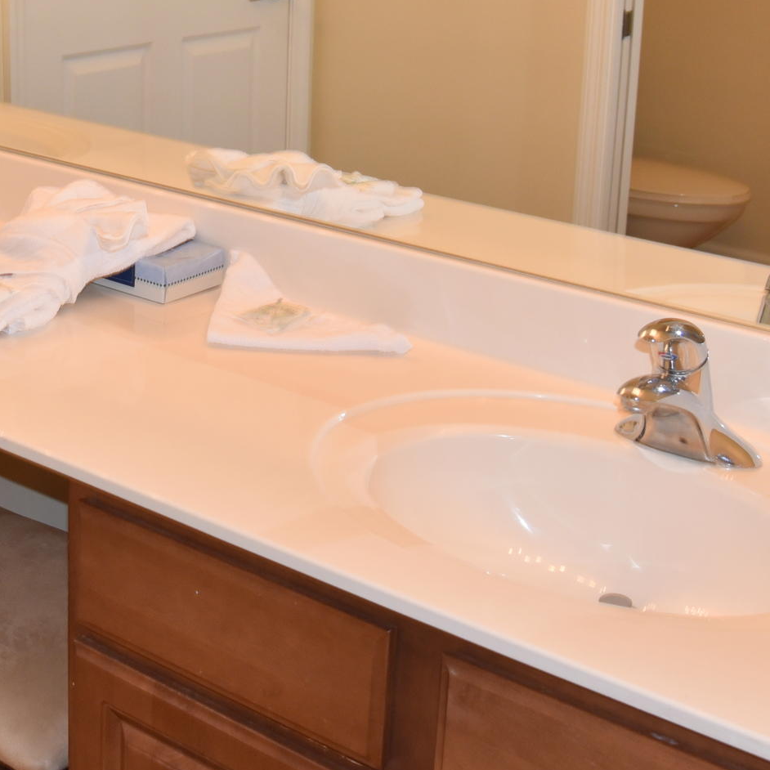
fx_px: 1636
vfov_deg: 26.1
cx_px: 113
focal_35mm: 65
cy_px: 175
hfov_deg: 25.8
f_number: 5
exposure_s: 1/100
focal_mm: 24
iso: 800
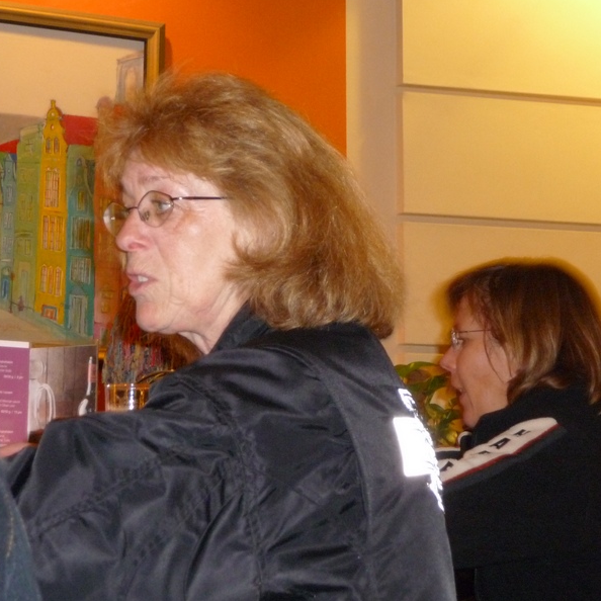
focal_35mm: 100
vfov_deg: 17.4
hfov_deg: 17.4
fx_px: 1964
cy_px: 300
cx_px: 343
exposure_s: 1/8
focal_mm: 14.2
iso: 500
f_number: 4.7
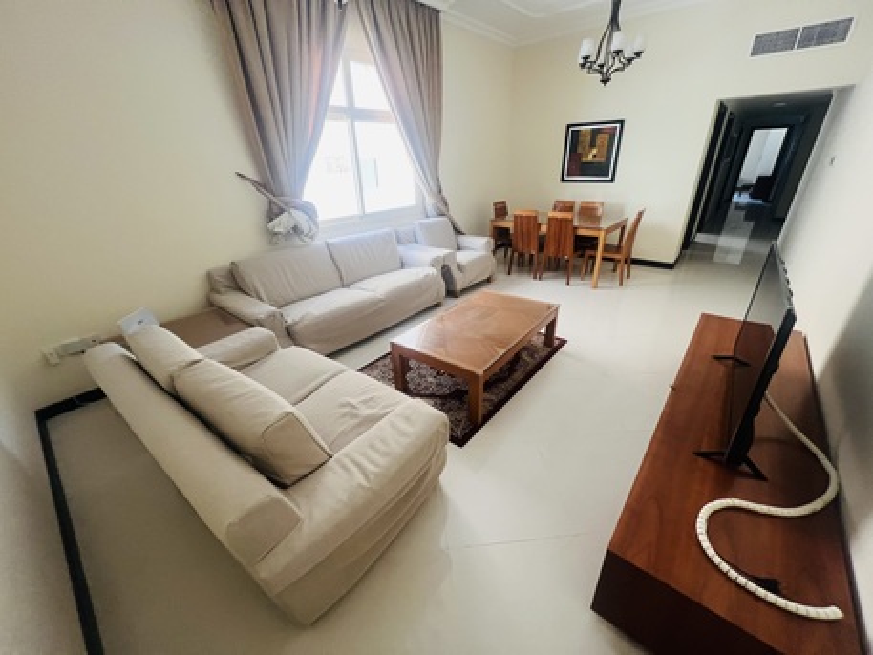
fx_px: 328
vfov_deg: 89.9
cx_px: 436
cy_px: 328
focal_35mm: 13
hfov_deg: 106.2
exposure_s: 1/73
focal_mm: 1.57
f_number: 1.8
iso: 250
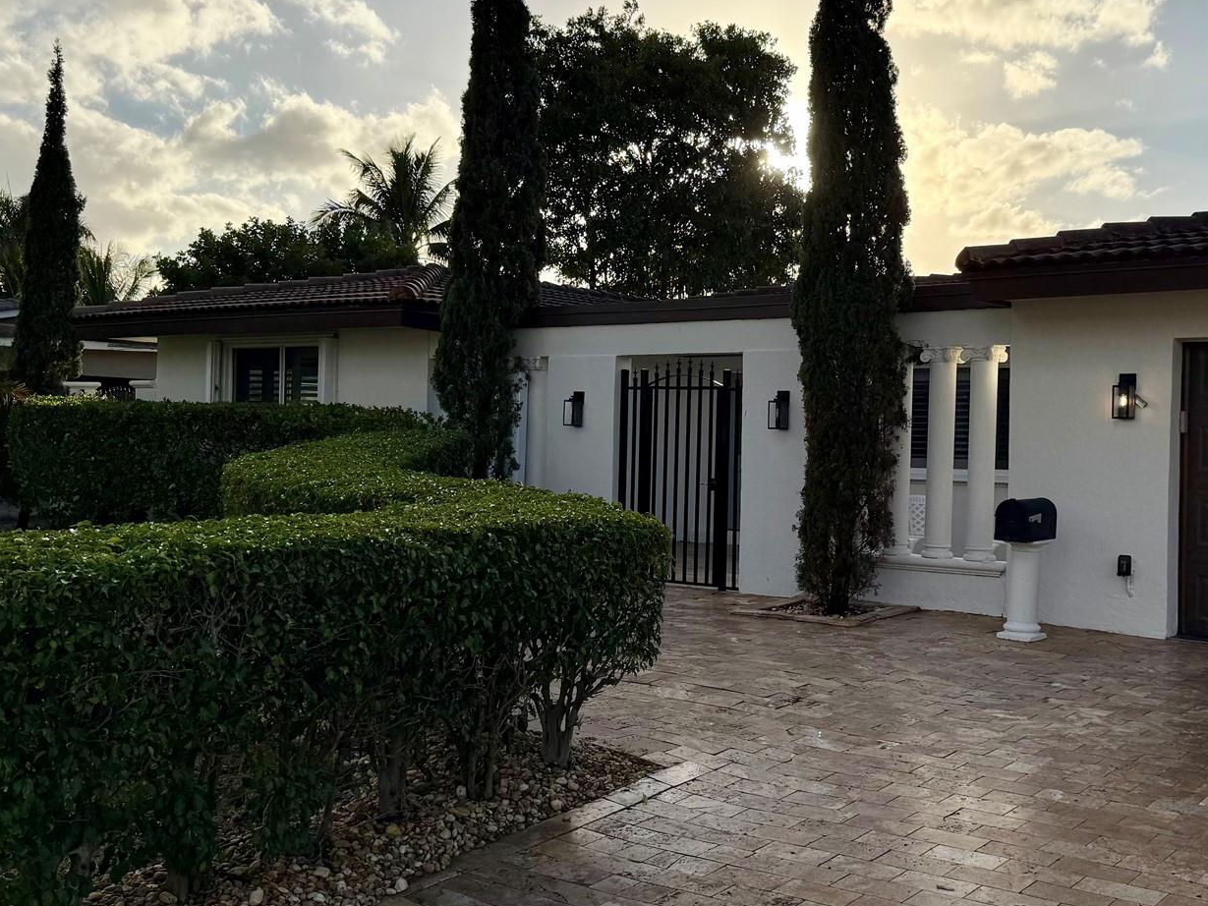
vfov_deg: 36.0
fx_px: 1396
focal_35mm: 40
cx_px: 797
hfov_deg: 46.1
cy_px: 433
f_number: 1.78
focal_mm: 6.76
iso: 100
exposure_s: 1/10309
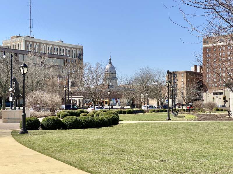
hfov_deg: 36.8
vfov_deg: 28.0
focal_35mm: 52
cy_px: 87
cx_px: 116
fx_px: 350
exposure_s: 1/1653
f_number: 2
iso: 20
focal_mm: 6
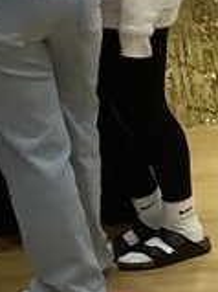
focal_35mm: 200
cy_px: 209
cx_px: 691
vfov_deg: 9.9
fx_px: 1682
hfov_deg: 6.6
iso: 250
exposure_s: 1/60
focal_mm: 3.3
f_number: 2.4
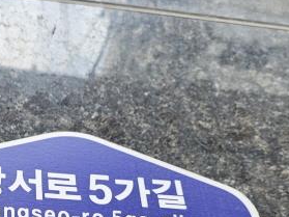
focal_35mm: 66
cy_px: 282
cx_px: 51
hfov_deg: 28.7
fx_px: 551
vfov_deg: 20.3
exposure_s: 1/180
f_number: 1.7
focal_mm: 6.3
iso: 80
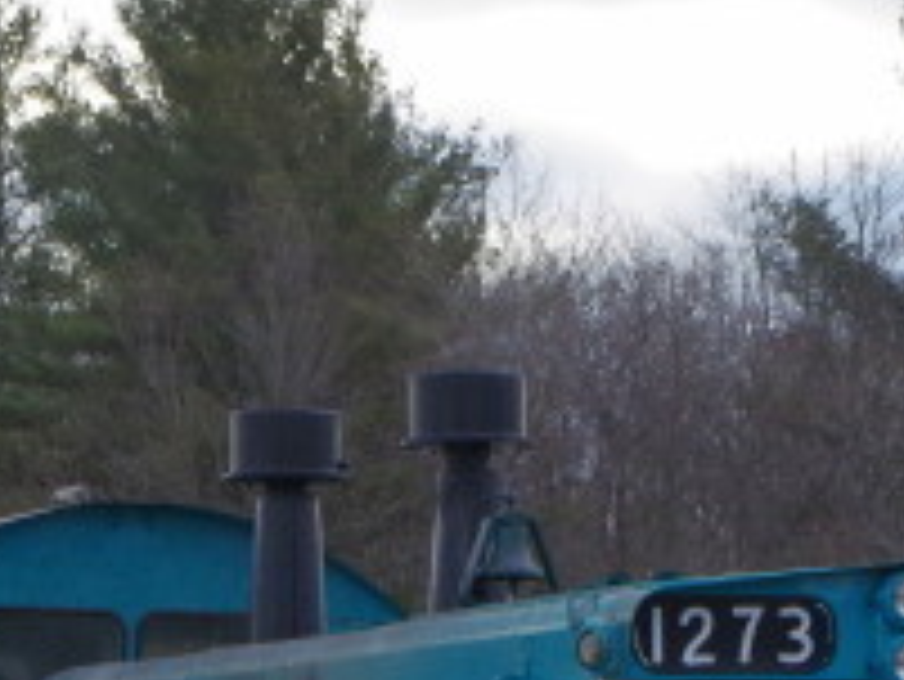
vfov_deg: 4.9
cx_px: -351
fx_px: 7944
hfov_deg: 6.4
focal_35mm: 304
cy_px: 826
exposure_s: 1/100
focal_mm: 50
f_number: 11
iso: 400
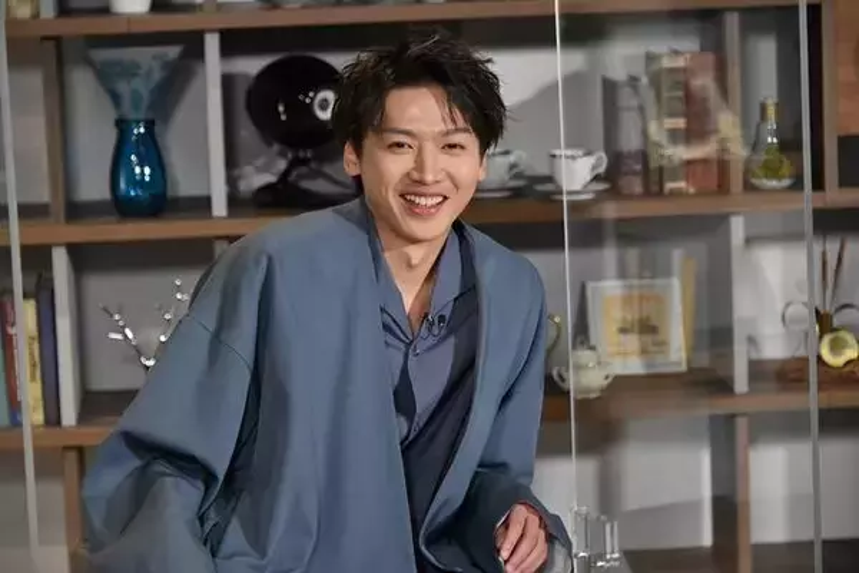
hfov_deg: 15.2
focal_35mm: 135
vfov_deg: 10.2
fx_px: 3221
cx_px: 430
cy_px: 286
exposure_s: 1/250
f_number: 5.6
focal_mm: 135
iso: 4000
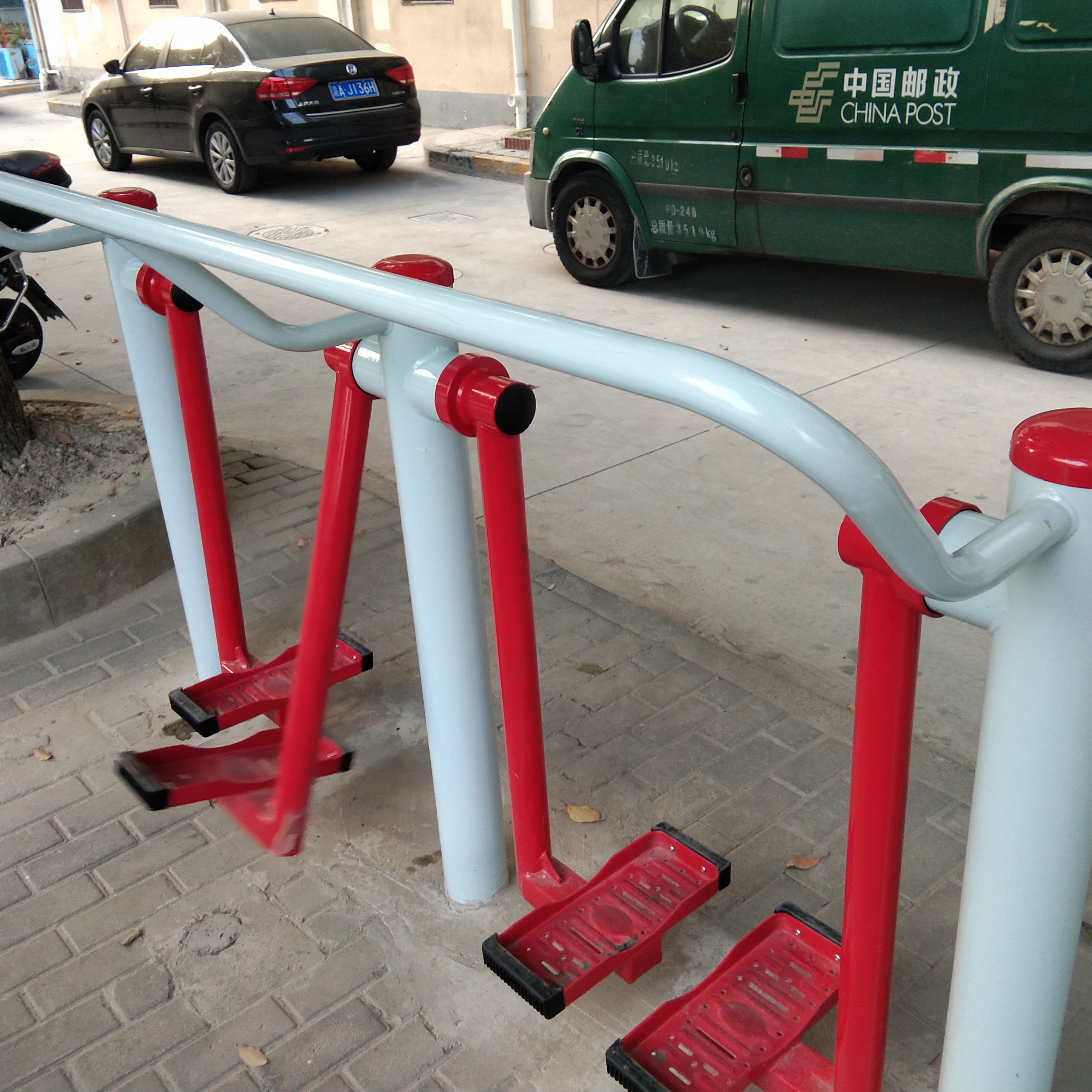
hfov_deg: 44.9
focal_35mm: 37
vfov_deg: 44.9
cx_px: 577
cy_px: 540
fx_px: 1321
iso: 200
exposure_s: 1/50
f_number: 2.2
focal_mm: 3.69
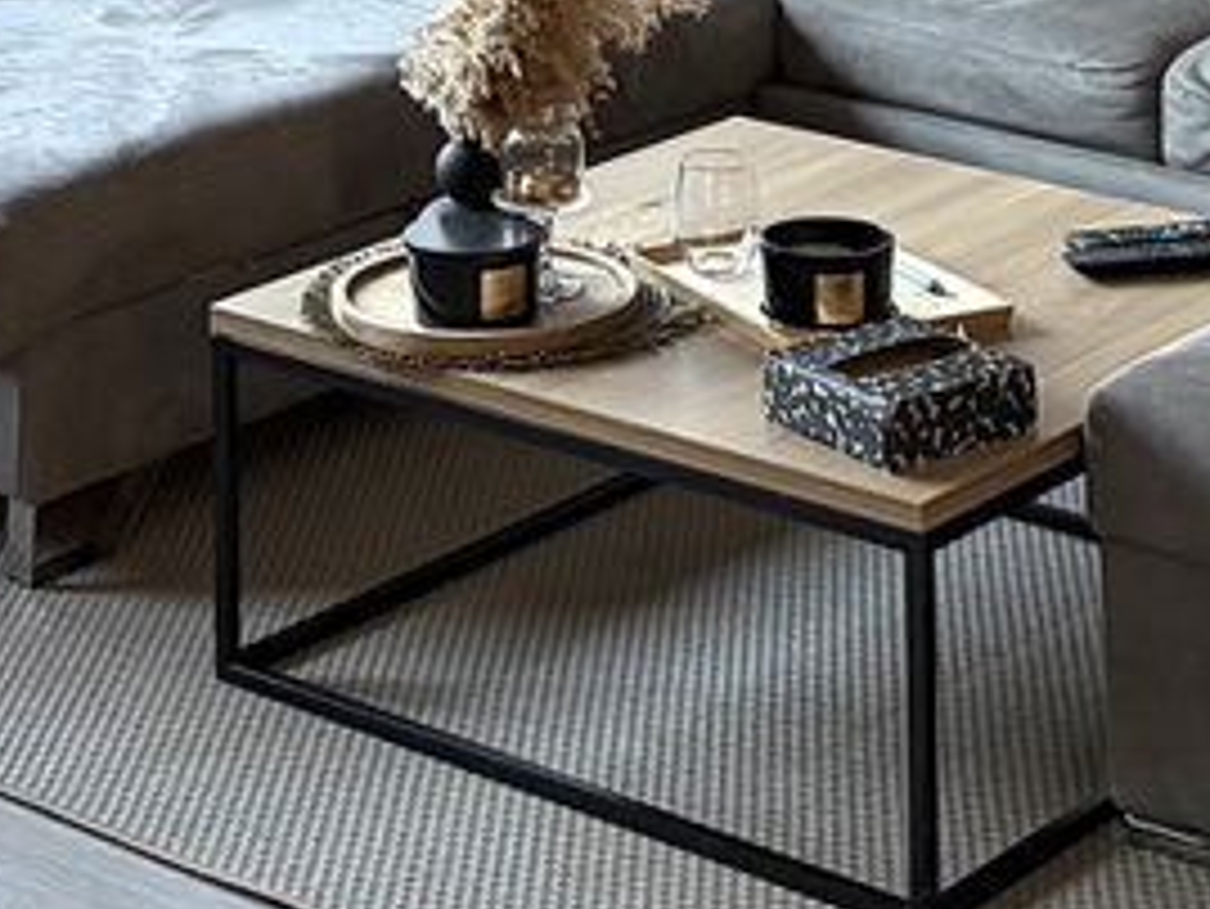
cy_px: -828
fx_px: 3742
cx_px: 540
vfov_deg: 12.4
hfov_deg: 18.4
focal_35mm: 107
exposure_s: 1/100
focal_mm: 6.76
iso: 250
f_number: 1.78
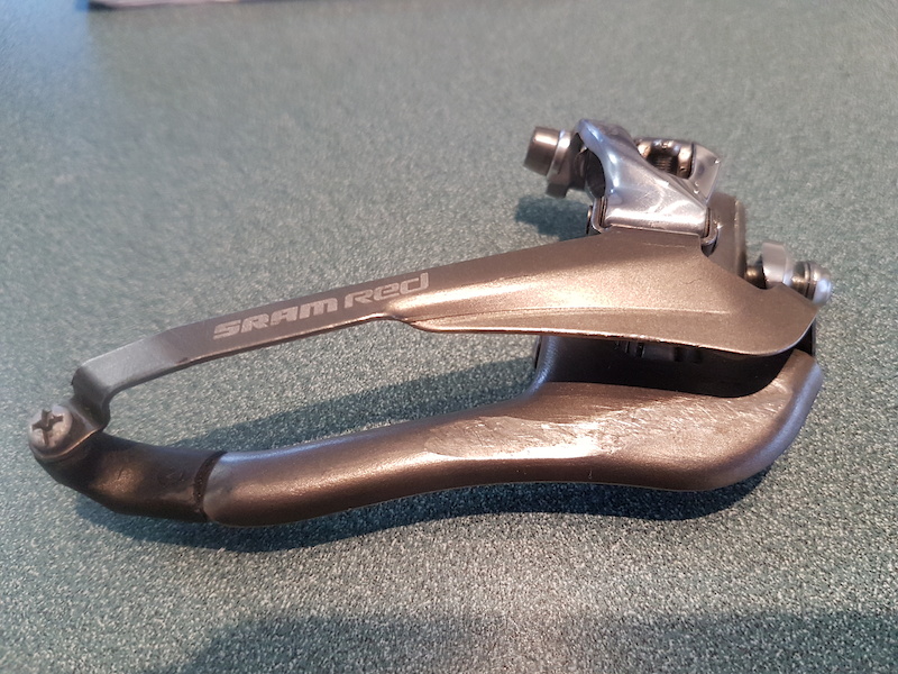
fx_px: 674
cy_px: 337
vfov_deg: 53.1
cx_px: 449
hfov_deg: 67.3
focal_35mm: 26
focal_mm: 4.2
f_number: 1.7
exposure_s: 1/40
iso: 160
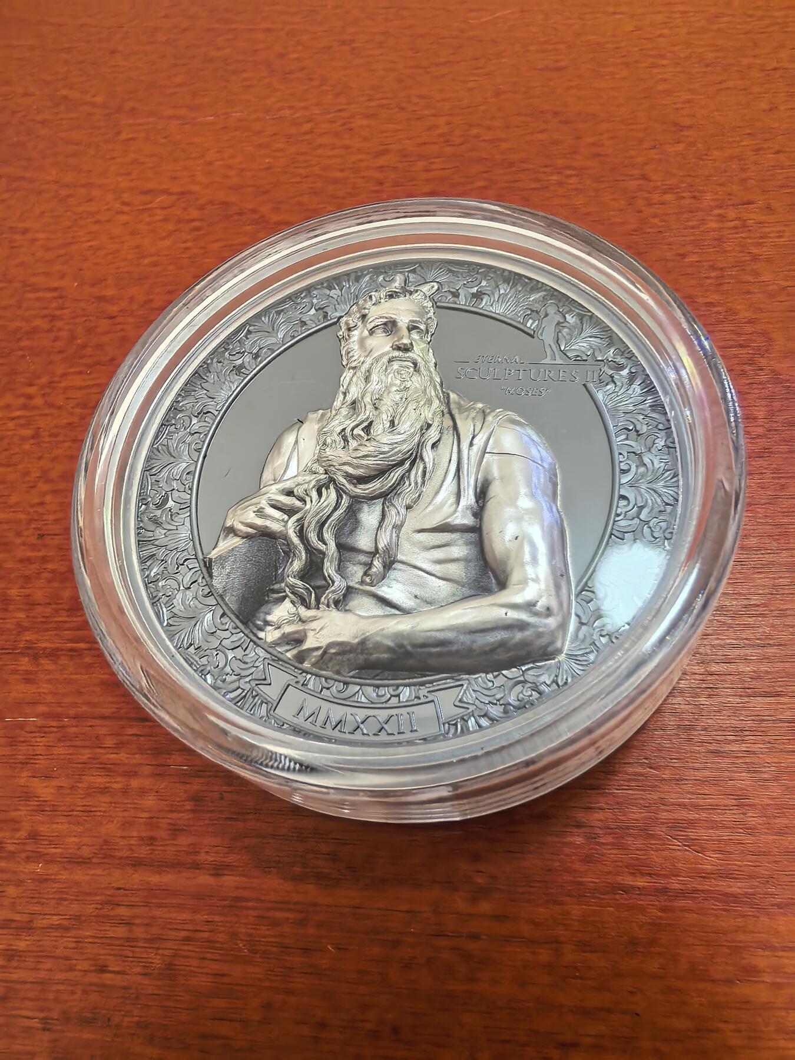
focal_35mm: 24
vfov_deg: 71.6
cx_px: 398
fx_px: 735
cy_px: 530
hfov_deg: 56.8
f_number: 2.2
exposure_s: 1/33.3
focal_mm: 1.68
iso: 160
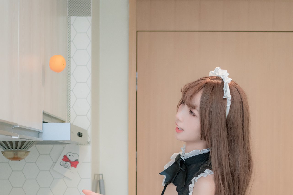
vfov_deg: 17.1
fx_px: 643
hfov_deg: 25.7
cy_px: 164
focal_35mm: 79
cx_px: 145
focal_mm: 35
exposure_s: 1/200
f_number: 2.5
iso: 800
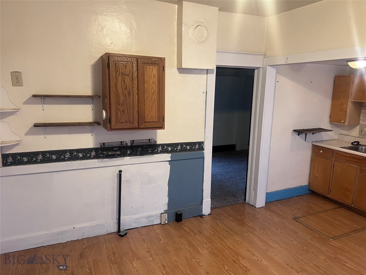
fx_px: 275
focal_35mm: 26
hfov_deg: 67.3
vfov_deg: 53.1
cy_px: 138
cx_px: 183
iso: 160
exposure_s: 1/60
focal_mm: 5.7
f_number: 1.5
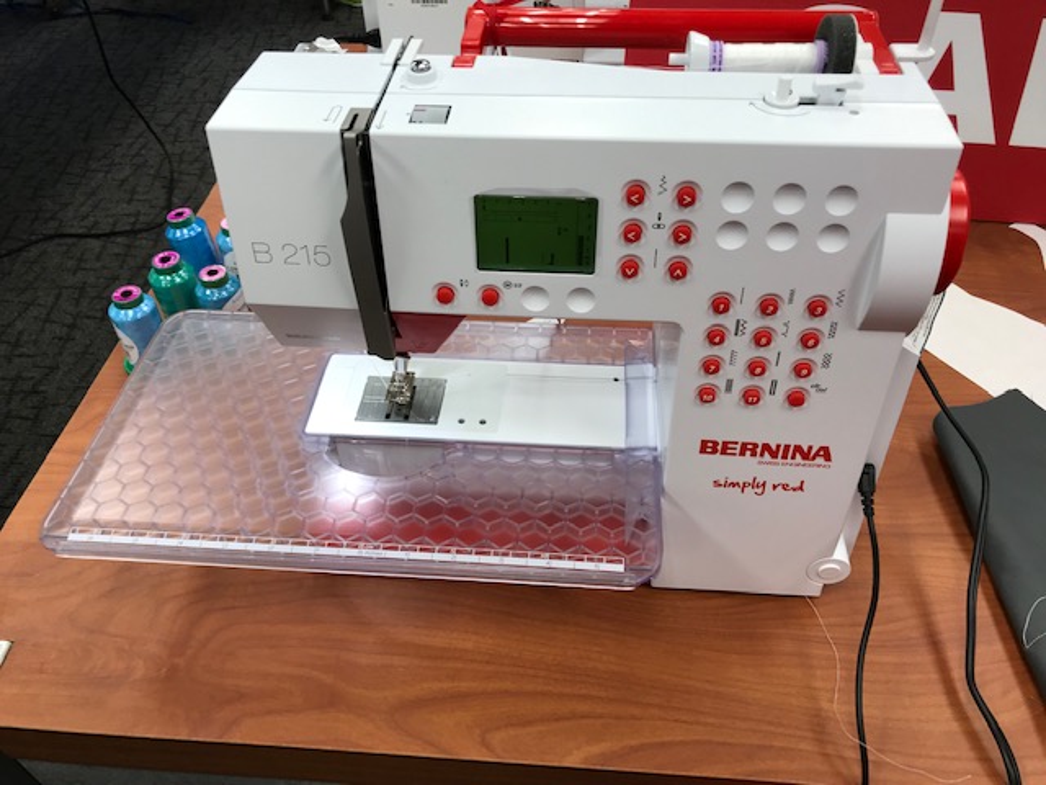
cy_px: 392
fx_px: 846
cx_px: 523
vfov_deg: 49.7
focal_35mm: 28
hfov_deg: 63.4
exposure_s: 1/60
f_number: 1.8
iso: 25
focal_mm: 3.99
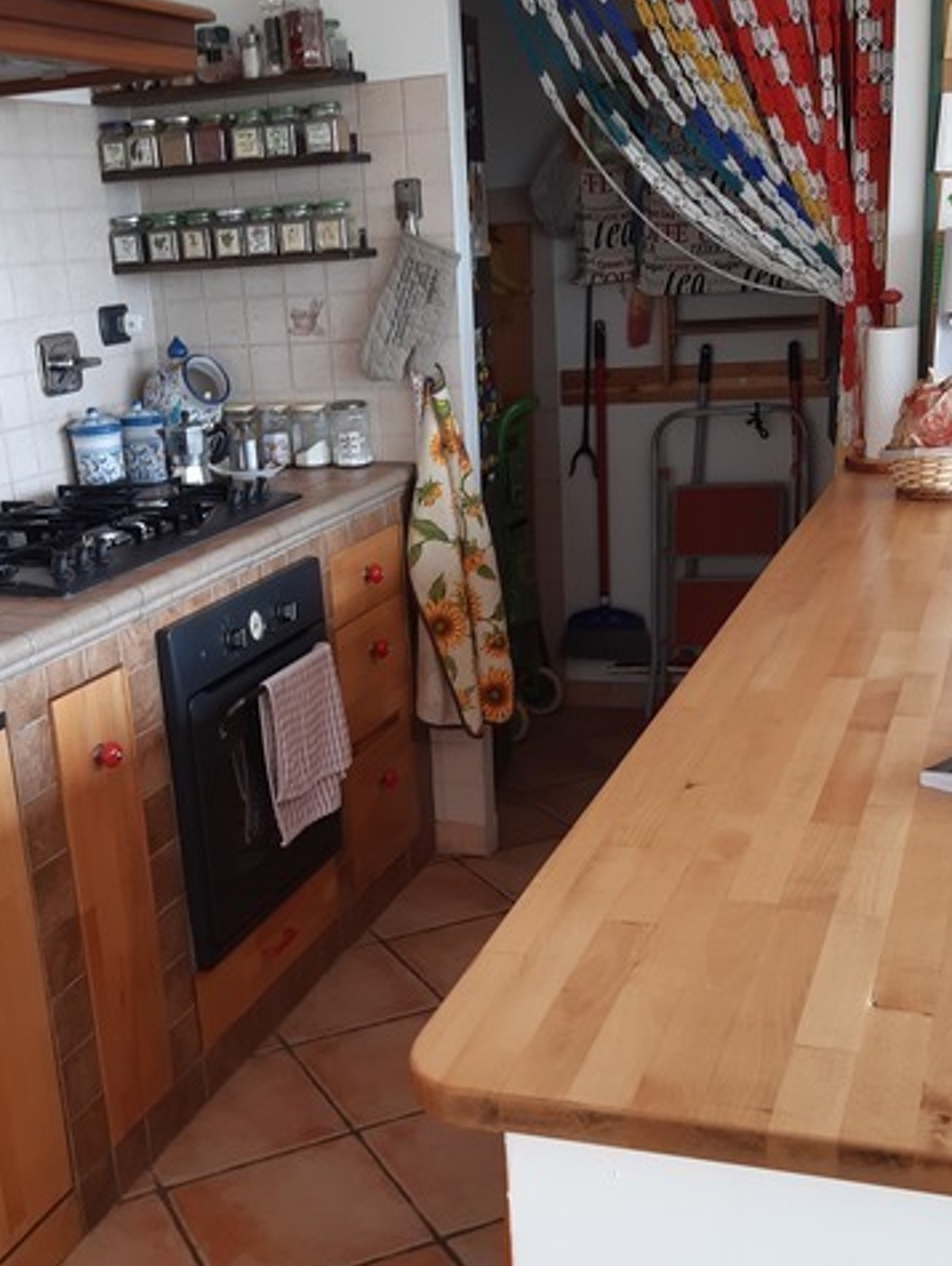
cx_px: 408
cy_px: 762
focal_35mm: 42
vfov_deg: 44.5
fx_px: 1538
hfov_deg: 34.3
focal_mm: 3.92
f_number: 1.7
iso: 50
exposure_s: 1/50
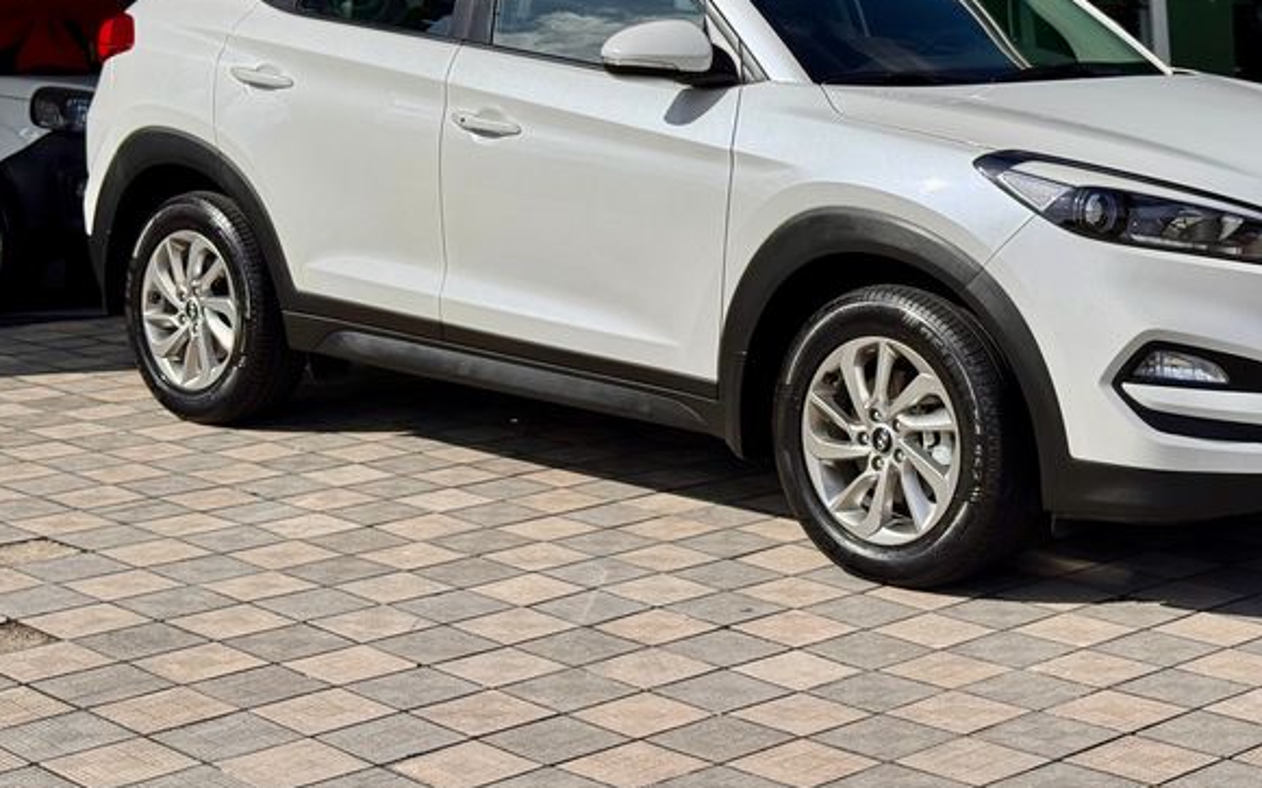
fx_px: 2442
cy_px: 193
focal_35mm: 71
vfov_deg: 18.2
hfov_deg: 28.8
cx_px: 823
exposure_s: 1/12500
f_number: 1.78
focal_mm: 6.76
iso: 80
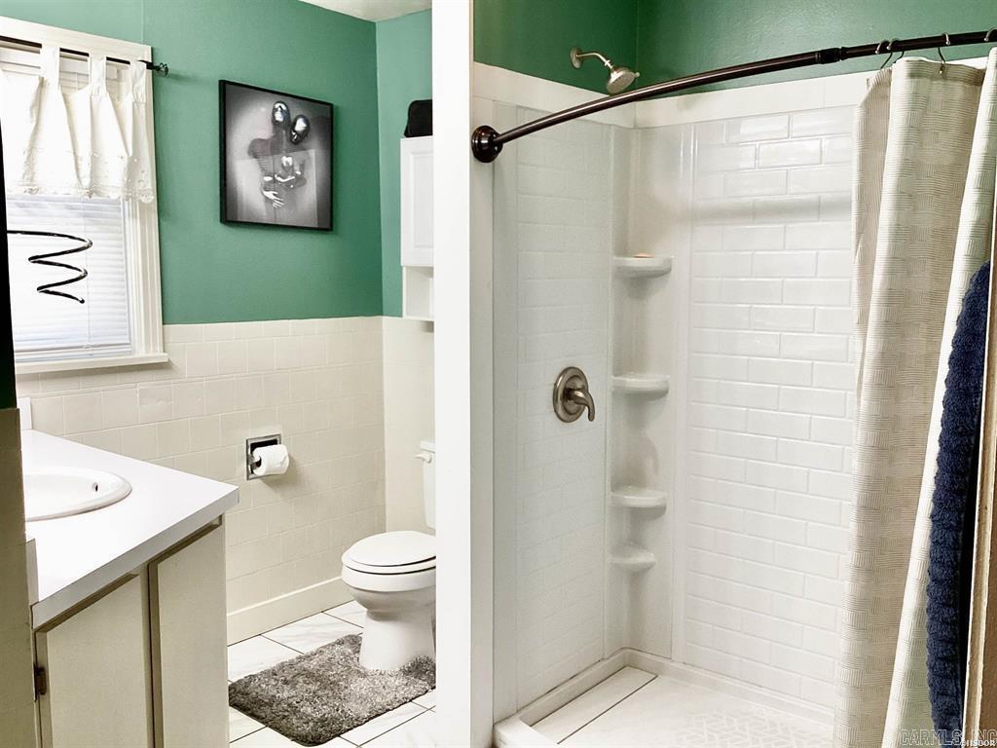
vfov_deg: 45.4
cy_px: 374
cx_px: 498
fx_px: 893
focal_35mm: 31
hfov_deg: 58.4
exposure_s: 1/60
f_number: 2.4
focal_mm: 3.3
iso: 80
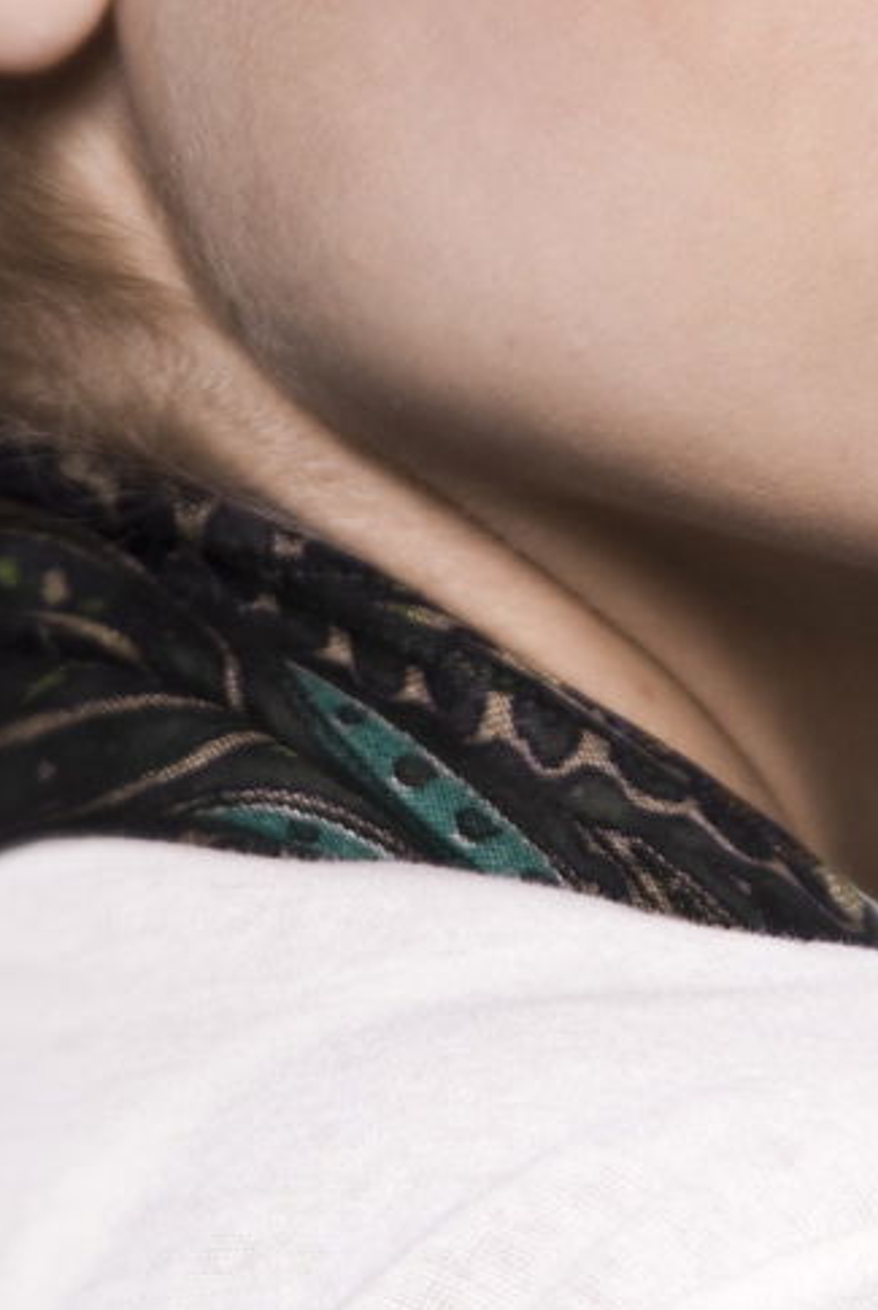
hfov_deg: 1.3
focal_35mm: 1033
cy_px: 419
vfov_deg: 2.0
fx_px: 37654
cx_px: 597
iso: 100
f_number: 7.1
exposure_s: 1/100
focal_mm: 200
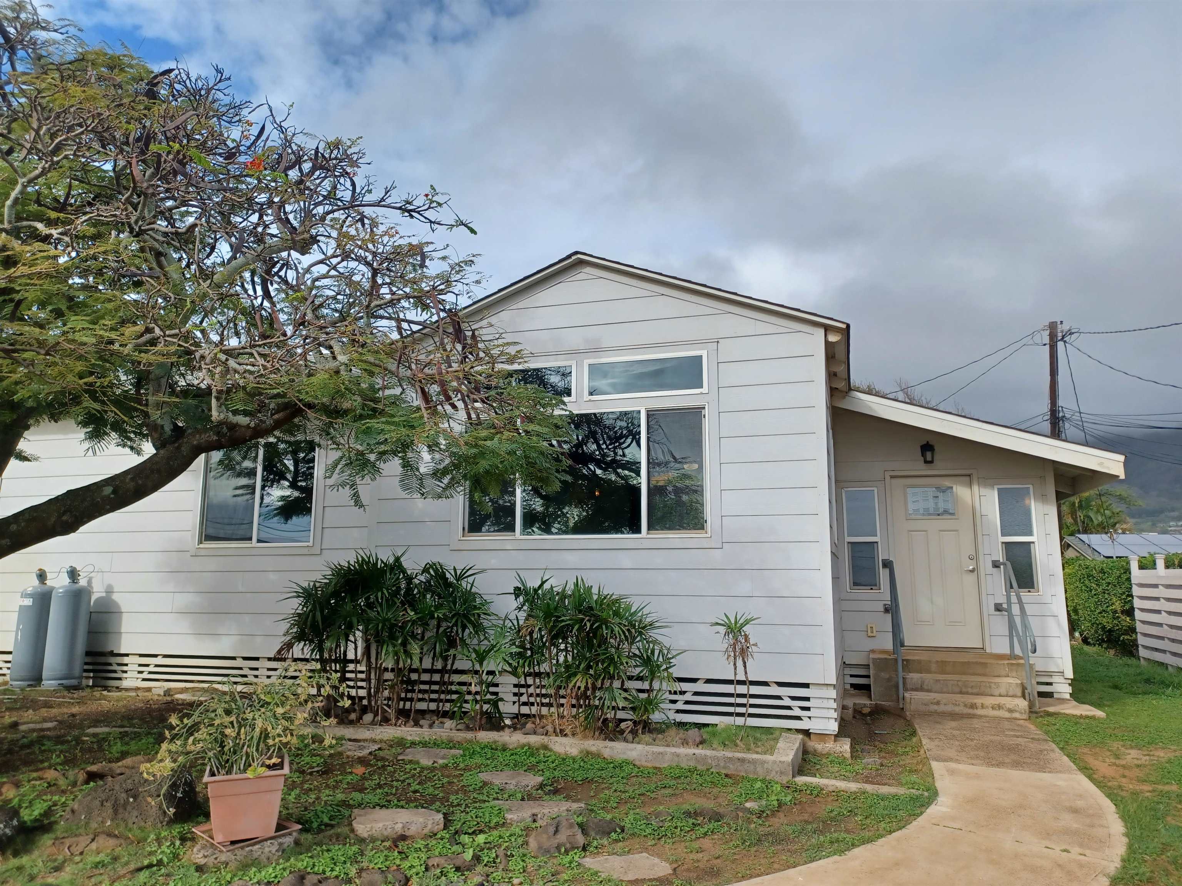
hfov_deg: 69.4
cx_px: 591
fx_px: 854
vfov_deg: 54.9
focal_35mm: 25
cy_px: 443
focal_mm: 4.6
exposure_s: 1/350
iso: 32
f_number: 1.8
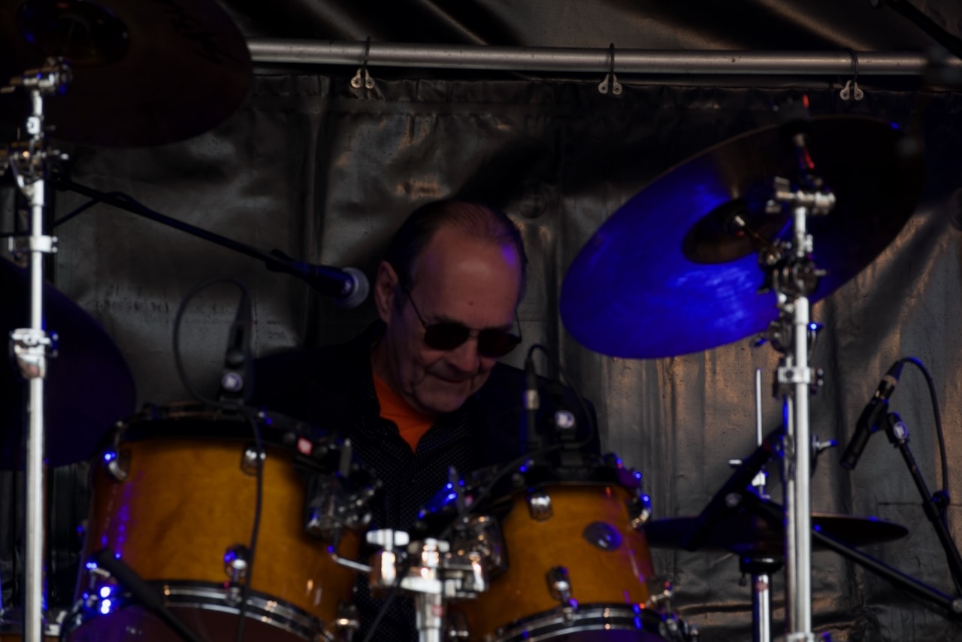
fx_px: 5131
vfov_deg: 7.2
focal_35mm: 192
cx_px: 481
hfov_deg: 10.7
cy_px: 321
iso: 100
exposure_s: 1/160
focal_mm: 70.27
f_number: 4
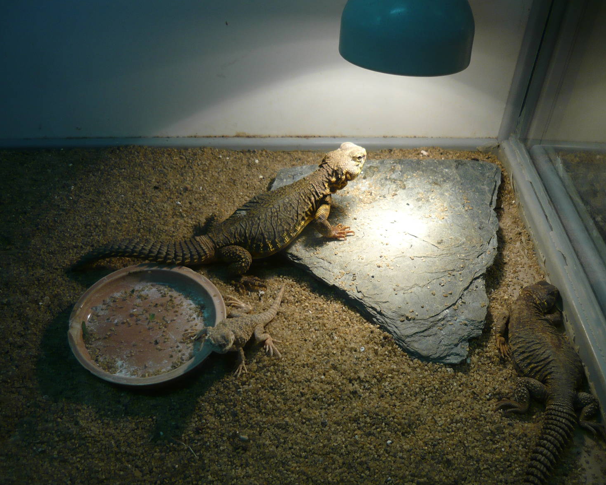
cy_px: 243
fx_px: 628
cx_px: 284
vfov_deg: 42.2
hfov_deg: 51.5
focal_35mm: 35
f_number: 2.8
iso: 100
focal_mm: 5.5
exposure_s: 1/60
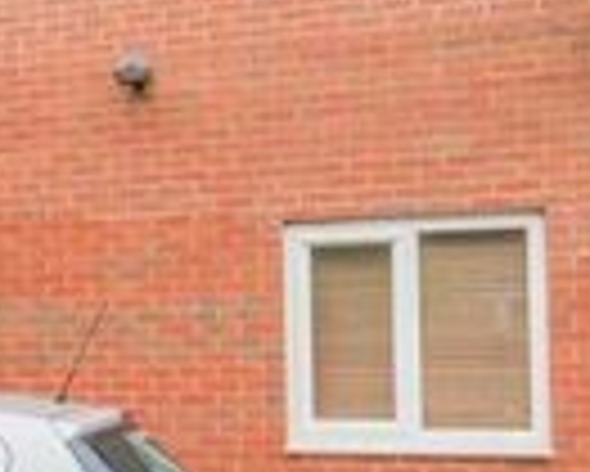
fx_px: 1485
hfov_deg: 19.5
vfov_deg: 18.0
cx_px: -297
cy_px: 333
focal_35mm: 85
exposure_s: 1/30
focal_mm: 11
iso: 1250
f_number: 11
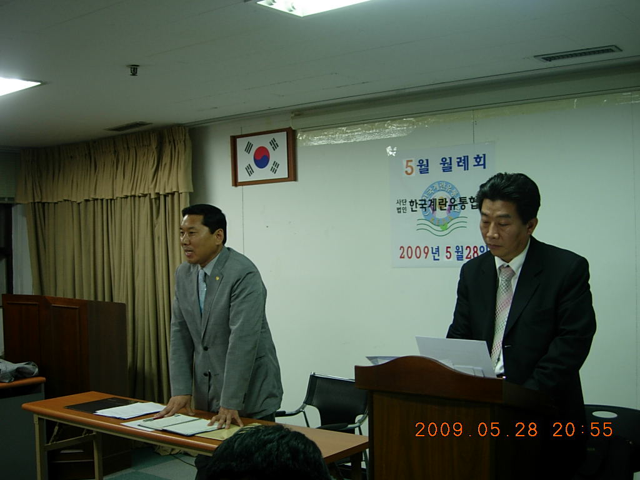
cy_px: 240
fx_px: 758
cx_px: 320
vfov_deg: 35.1
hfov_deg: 45.8
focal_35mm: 41
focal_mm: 8.5
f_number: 2.9
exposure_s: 1/15.1
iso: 64
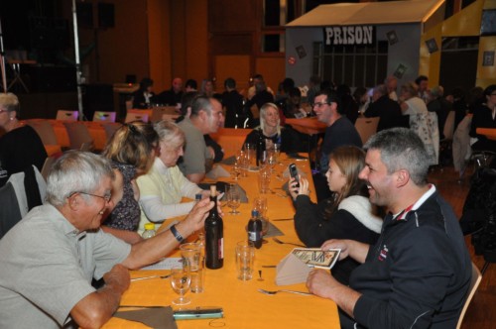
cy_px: 164
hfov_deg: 46.5
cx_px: 248
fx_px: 578
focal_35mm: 42
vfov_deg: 31.8
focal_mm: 28
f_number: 4
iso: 800
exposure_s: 1/60
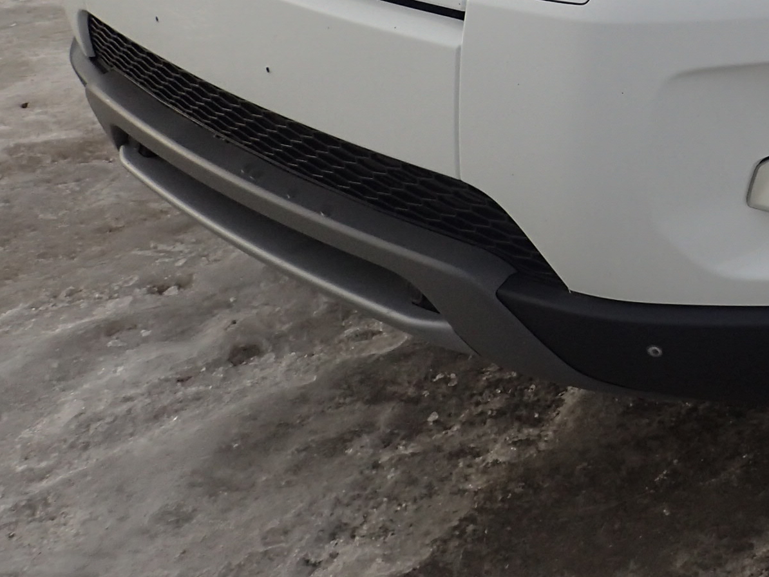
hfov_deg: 25.8
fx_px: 1489
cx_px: 936
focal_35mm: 67
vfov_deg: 20.6
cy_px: -103
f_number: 2.8
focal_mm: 4.5
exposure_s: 1/640
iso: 100
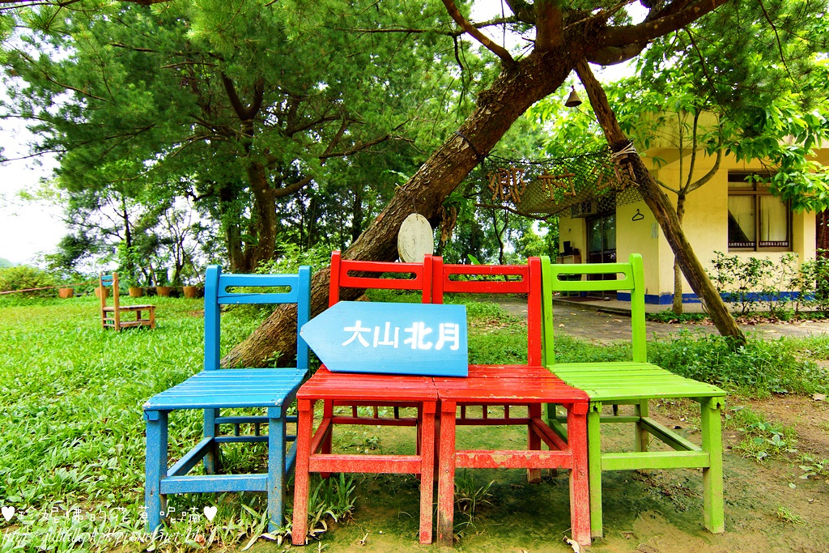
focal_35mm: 18
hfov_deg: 90.0
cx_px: 414
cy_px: 276
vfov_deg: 67.4
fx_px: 415
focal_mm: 12
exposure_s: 1/100
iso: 100
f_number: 5
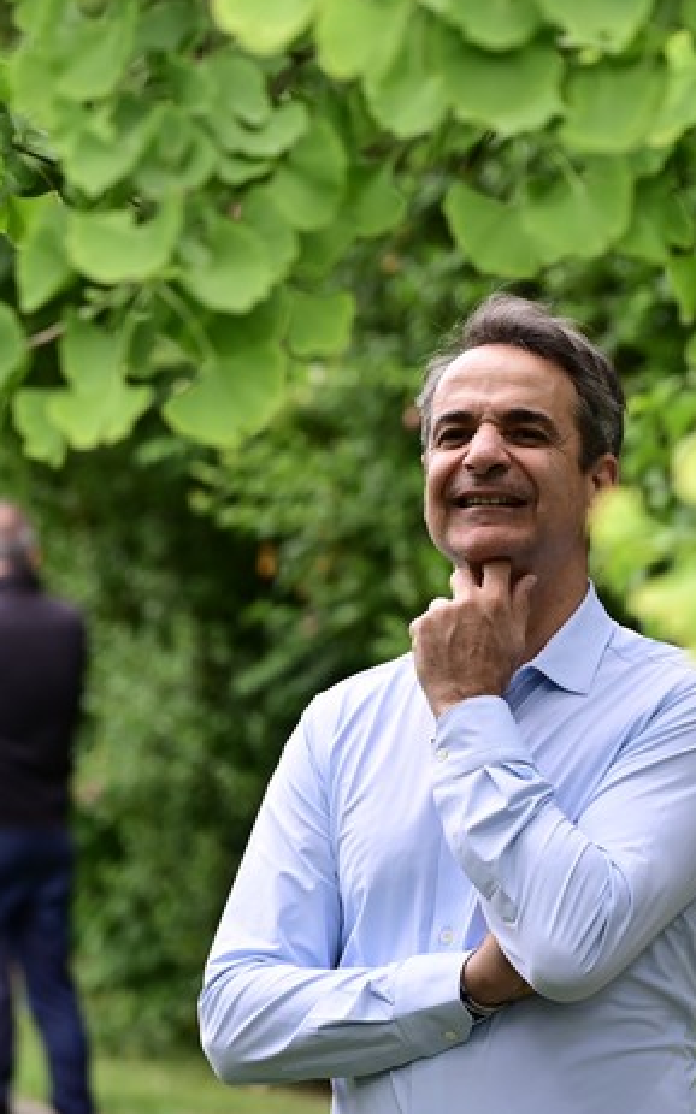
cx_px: 544
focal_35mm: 185
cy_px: 555
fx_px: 5620
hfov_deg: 7.1
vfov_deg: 11.3
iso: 250
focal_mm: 120
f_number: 4.5
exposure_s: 1/640
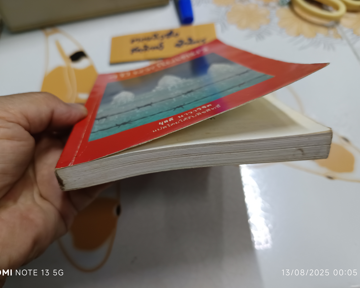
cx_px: 171
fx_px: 277
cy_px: 138
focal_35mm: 26
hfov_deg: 66.0
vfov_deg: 54.9
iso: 1218
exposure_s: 1/33.3
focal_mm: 5.31
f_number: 1.7
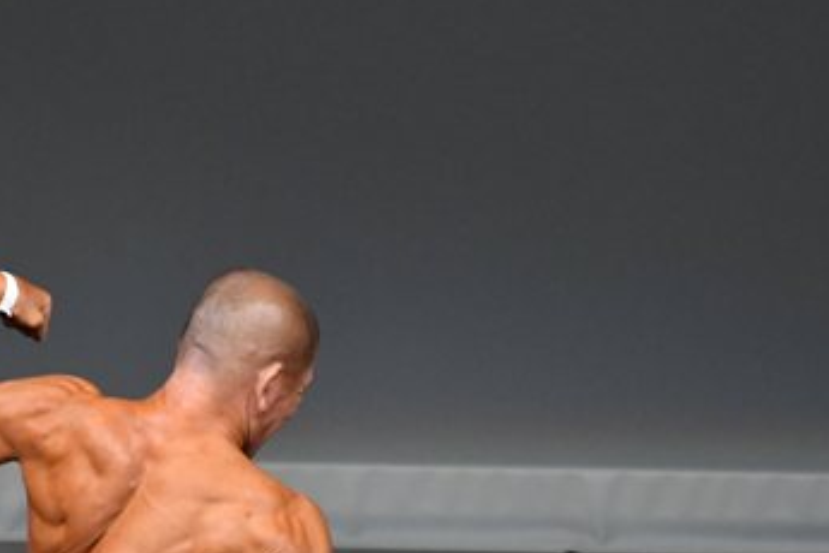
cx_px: 213
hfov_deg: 2.0
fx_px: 23279
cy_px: 551
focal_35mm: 1011
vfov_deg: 1.4
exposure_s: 1/400
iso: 4000
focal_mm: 300
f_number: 5.6
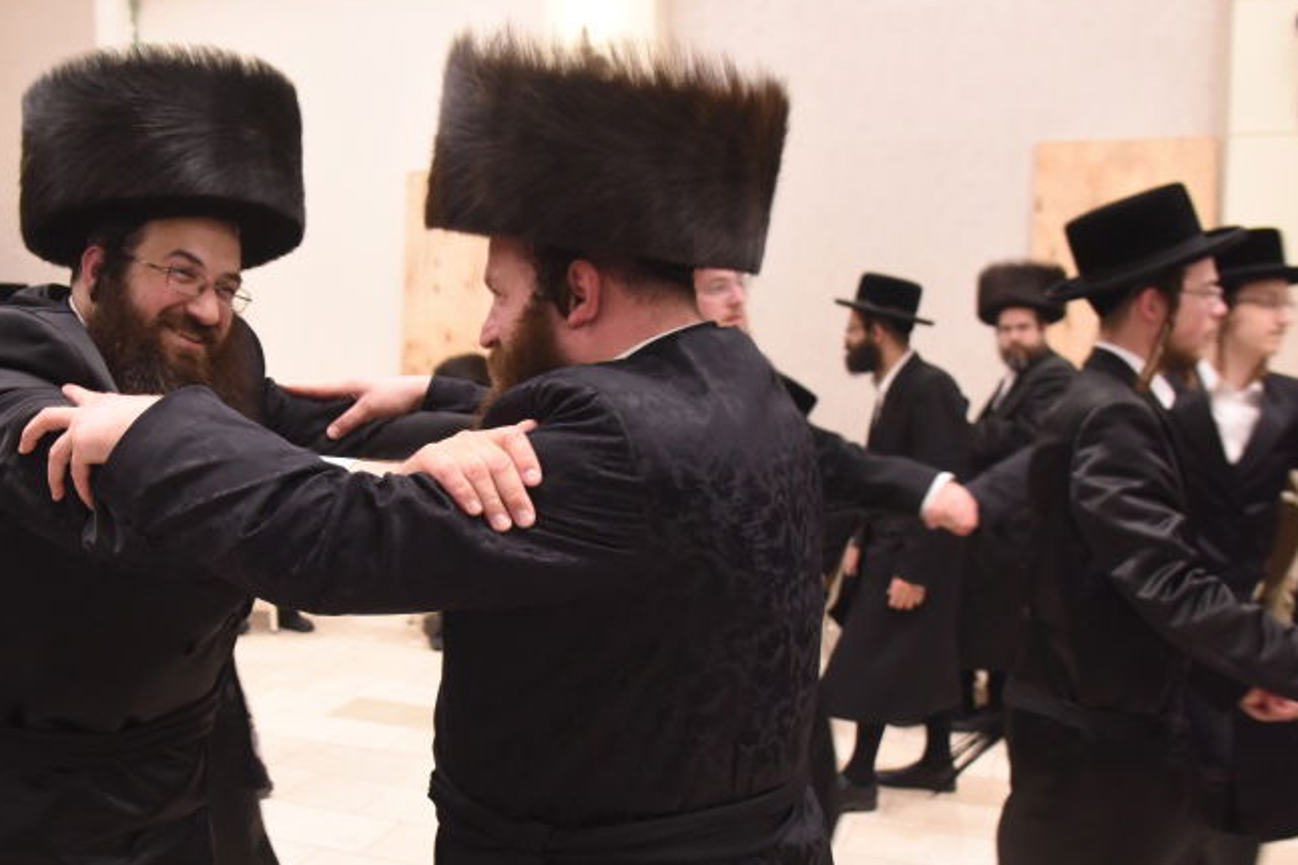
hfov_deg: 49.6
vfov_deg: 35.0
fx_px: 1370
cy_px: 483
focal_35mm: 38
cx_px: 405
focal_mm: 24
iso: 2500
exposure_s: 1/125
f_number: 5
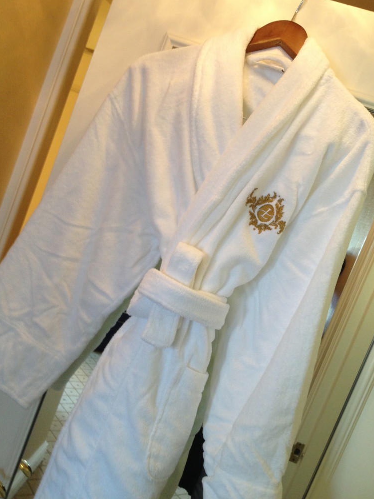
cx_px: 183
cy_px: 243
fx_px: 519
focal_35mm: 36
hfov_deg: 39.7
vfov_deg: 51.3
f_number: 2.4
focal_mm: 4.28
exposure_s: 1/20
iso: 125
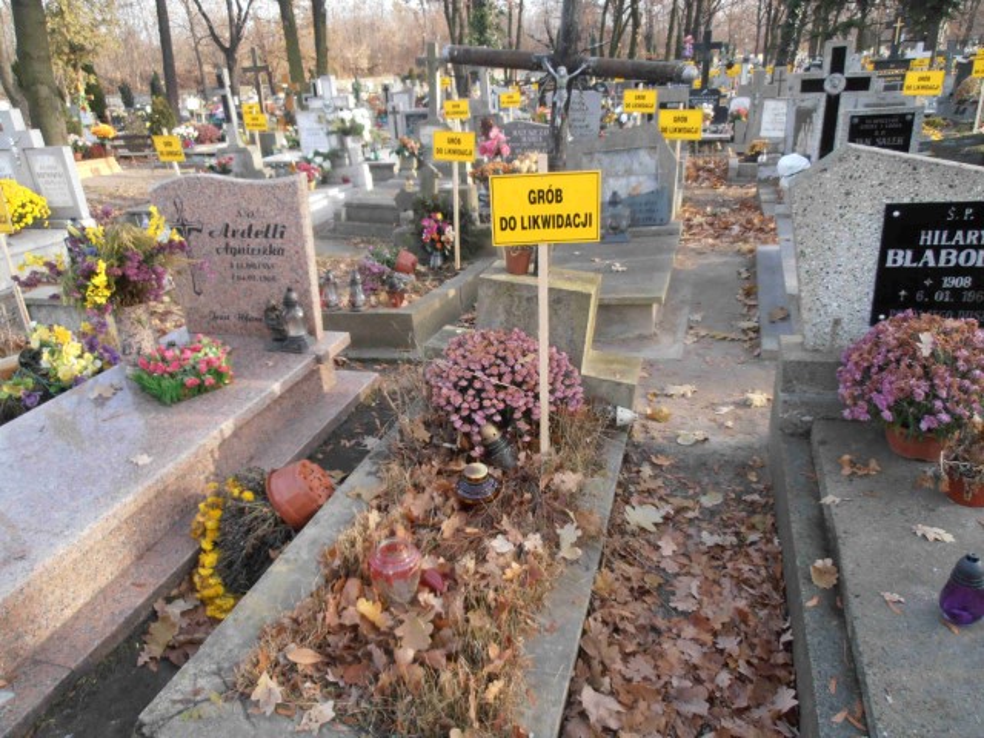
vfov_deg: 56.8
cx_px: 492
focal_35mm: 24
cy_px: 369
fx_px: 682
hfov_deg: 71.6
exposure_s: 1/100
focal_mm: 4.2
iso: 80
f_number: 3
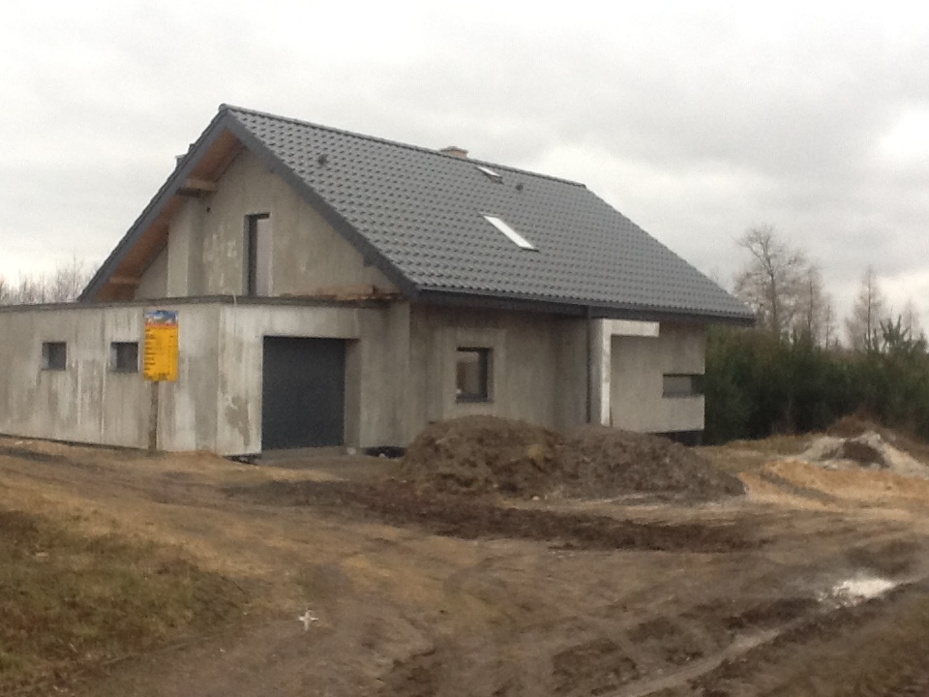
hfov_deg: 42.9
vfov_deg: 32.9
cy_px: 348
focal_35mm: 44
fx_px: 1181
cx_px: 464
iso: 64
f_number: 2.4
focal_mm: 2.03
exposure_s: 1/120
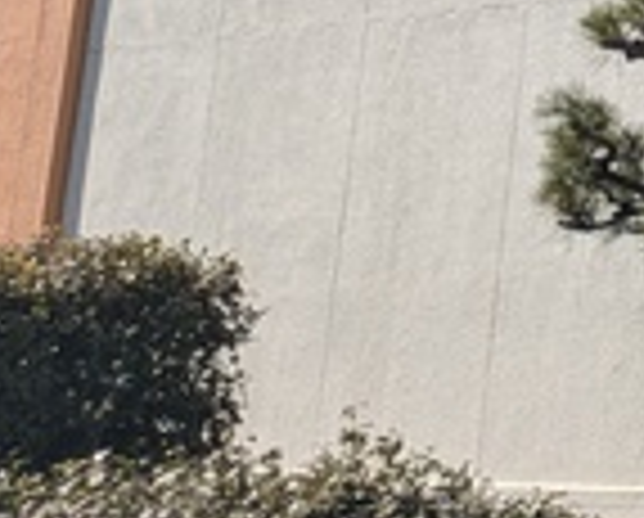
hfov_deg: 9.9
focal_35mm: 162
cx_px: 1727
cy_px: -500
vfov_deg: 9.0
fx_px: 3094
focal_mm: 5.43
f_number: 1.89
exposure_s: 1/2155
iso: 42
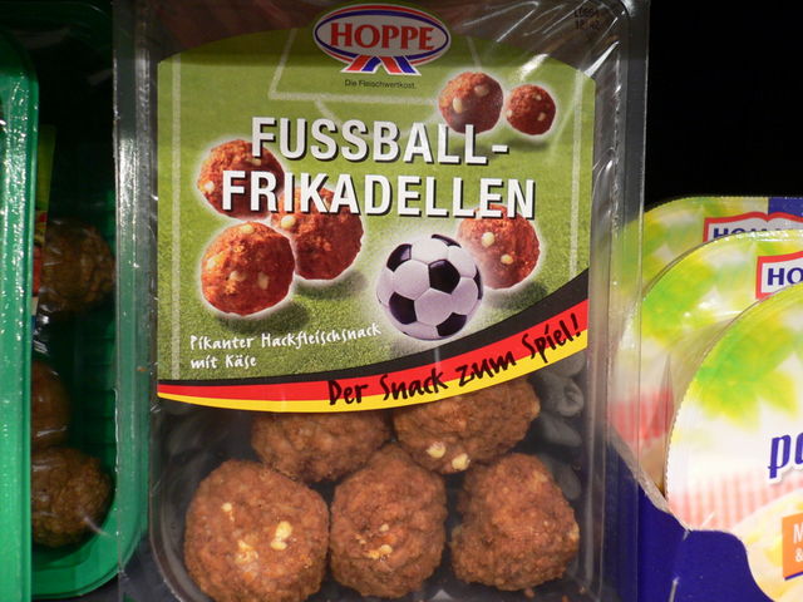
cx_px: 402
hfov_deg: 52.6
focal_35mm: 35
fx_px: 812
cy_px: 301
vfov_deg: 40.7
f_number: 2.8
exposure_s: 1/25
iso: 100
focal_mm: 5.8
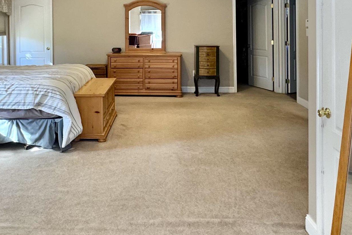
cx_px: 142
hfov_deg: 52.8
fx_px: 352
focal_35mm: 36
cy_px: 25
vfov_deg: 34.8
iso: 200
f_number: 2.2
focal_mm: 2.22
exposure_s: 1/120
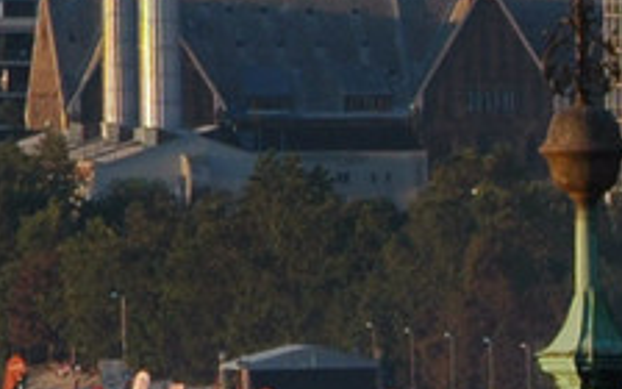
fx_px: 36937
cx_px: 2058
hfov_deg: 1.0
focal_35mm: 2179
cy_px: 1213
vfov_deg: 0.6
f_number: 7.1
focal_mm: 200
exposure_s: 1/200
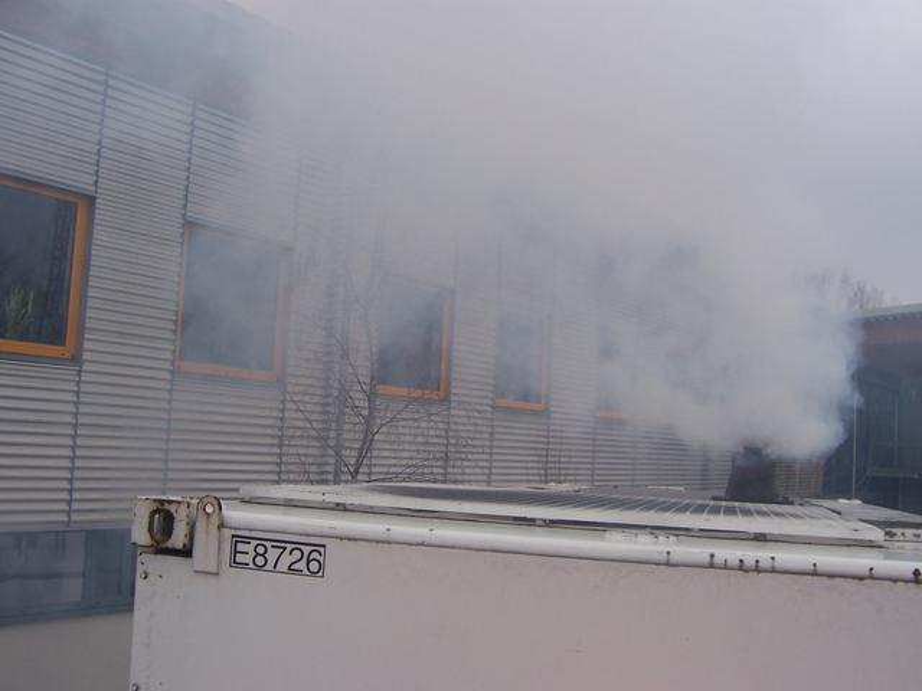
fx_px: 932
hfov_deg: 52.6
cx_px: 461
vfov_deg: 40.7
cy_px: 346
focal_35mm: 35
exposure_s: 1/250
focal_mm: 5.6
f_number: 5.6
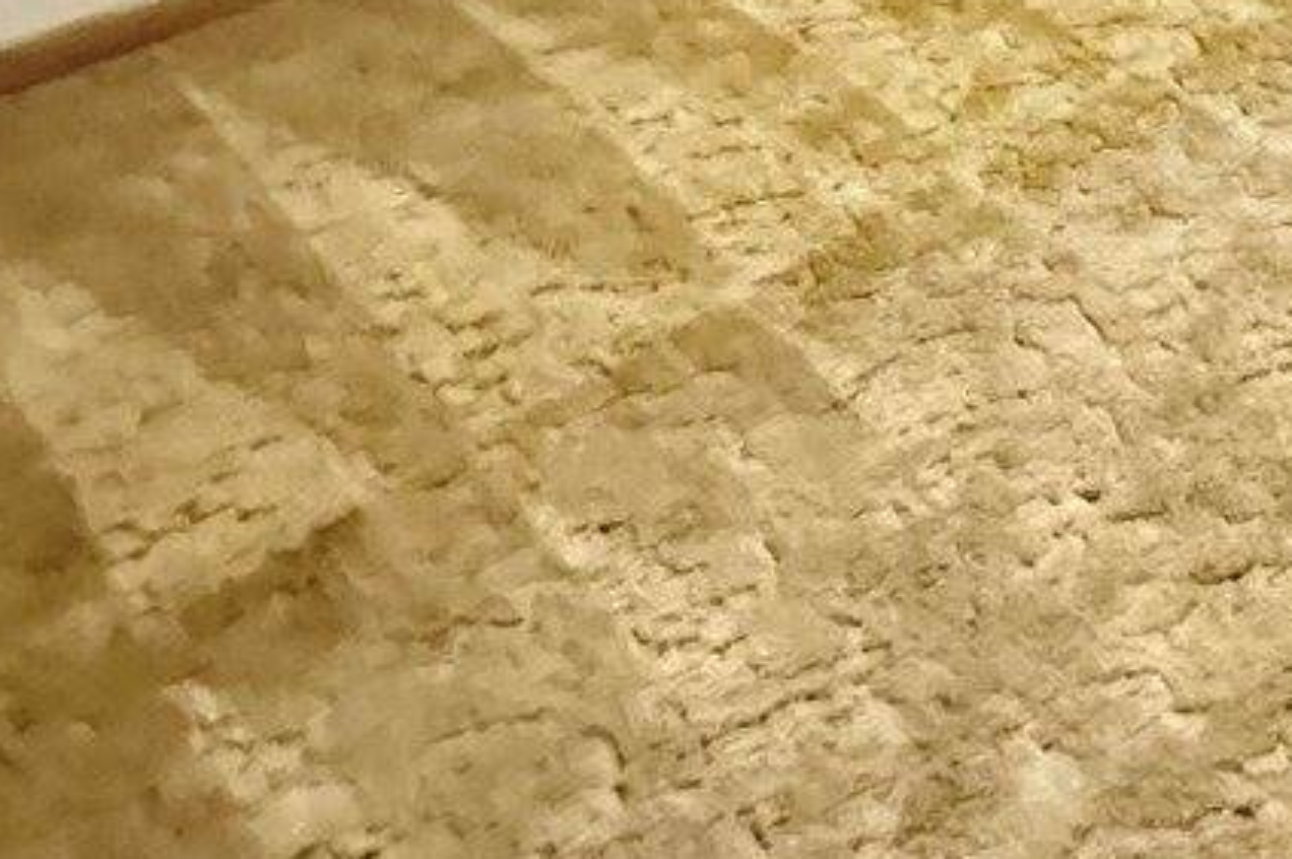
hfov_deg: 28.8
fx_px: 1972
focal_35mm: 55
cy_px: -618
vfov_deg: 19.4
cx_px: 1728
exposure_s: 1/40
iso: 1250
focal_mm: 2.22
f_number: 2.2
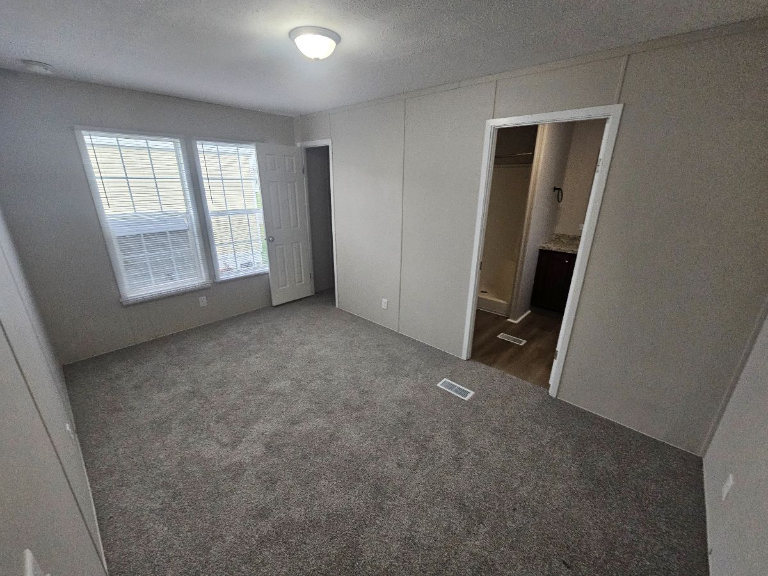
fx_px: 288
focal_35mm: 13
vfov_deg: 89.9
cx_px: 384
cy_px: 288
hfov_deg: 106.2
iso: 320
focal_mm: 2.2
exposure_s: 1/40
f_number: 2.2
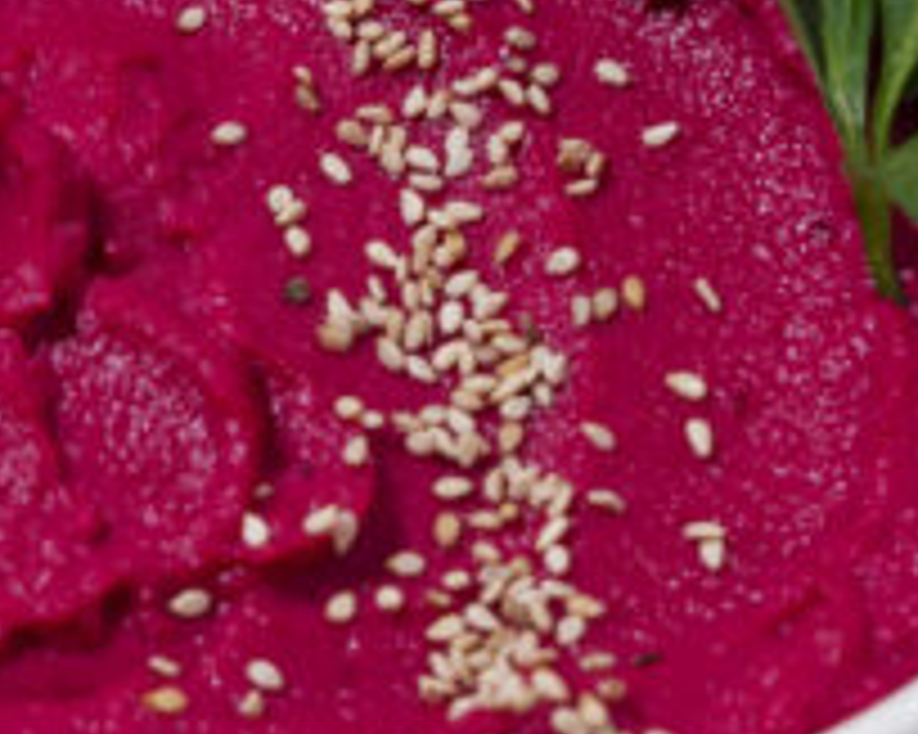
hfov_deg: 8.2
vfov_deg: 6.5
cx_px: 274
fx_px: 6409
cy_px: -81
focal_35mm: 236
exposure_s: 1/125
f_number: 8
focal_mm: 50
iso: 200
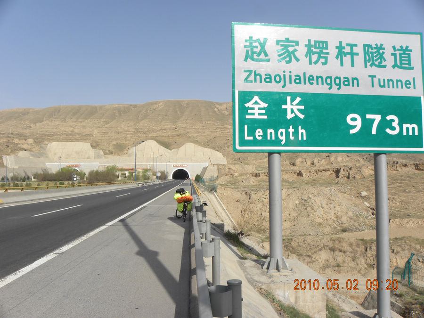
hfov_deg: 67.3
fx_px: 318
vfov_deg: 53.1
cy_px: 159
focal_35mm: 26
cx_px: 212
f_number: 6.3
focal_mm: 4.6
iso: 64
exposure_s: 1/263
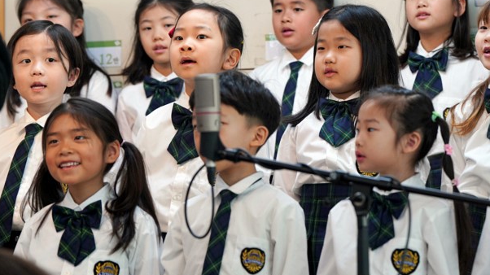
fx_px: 2727
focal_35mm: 210
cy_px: 63
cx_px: 349
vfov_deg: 5.8
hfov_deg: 10.3
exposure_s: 1/160
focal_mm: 134
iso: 800
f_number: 4
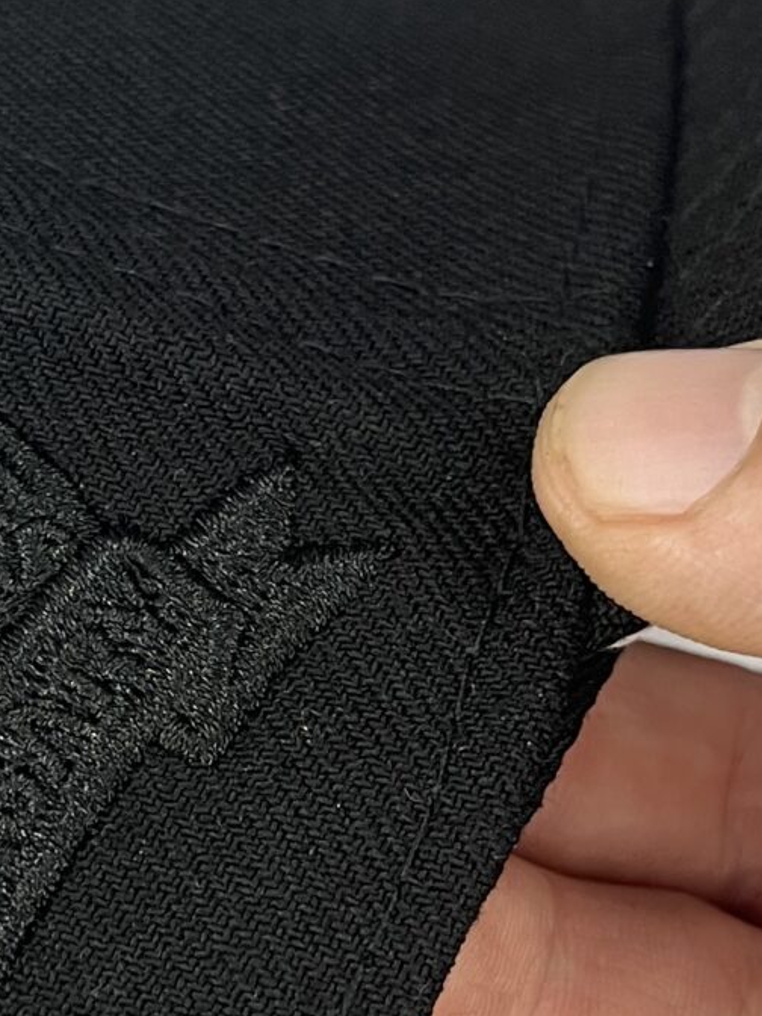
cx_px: 89
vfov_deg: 19.8
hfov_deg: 14.8
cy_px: 596
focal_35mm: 99
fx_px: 2906
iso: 80
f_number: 1.6
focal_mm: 5.1
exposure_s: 1/50
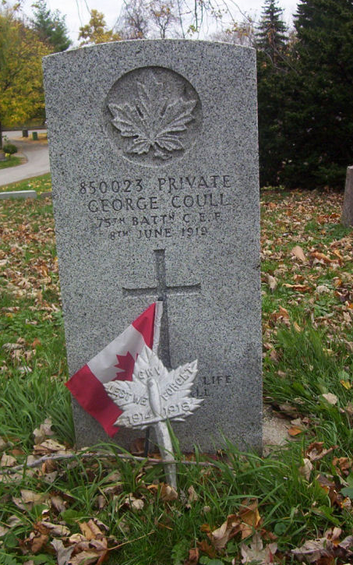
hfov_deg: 25.8
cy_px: 260
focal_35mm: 50
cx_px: 206
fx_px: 770
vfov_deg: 40.3
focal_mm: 5.77
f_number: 2.73
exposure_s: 1/493
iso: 100
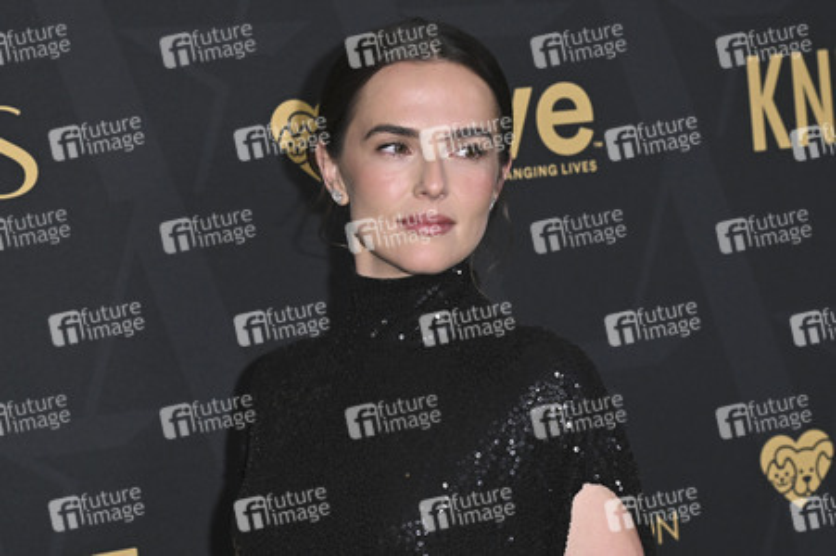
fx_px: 2158
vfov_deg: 14.7
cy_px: 278
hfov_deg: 21.9
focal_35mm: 93
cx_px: 418
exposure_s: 1/320
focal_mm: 62
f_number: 5.6
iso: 2000
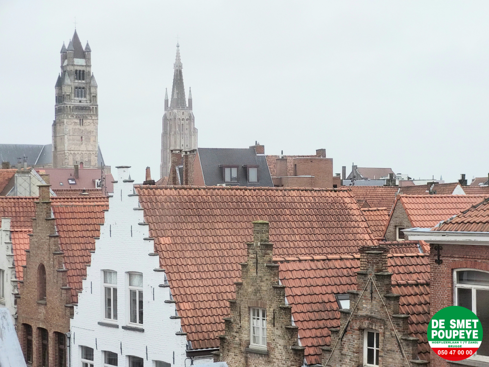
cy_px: 184
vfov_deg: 19.4
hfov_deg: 25.7
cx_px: 244
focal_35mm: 76
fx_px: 1074
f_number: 2.4
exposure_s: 1/130
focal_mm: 7.12
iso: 40
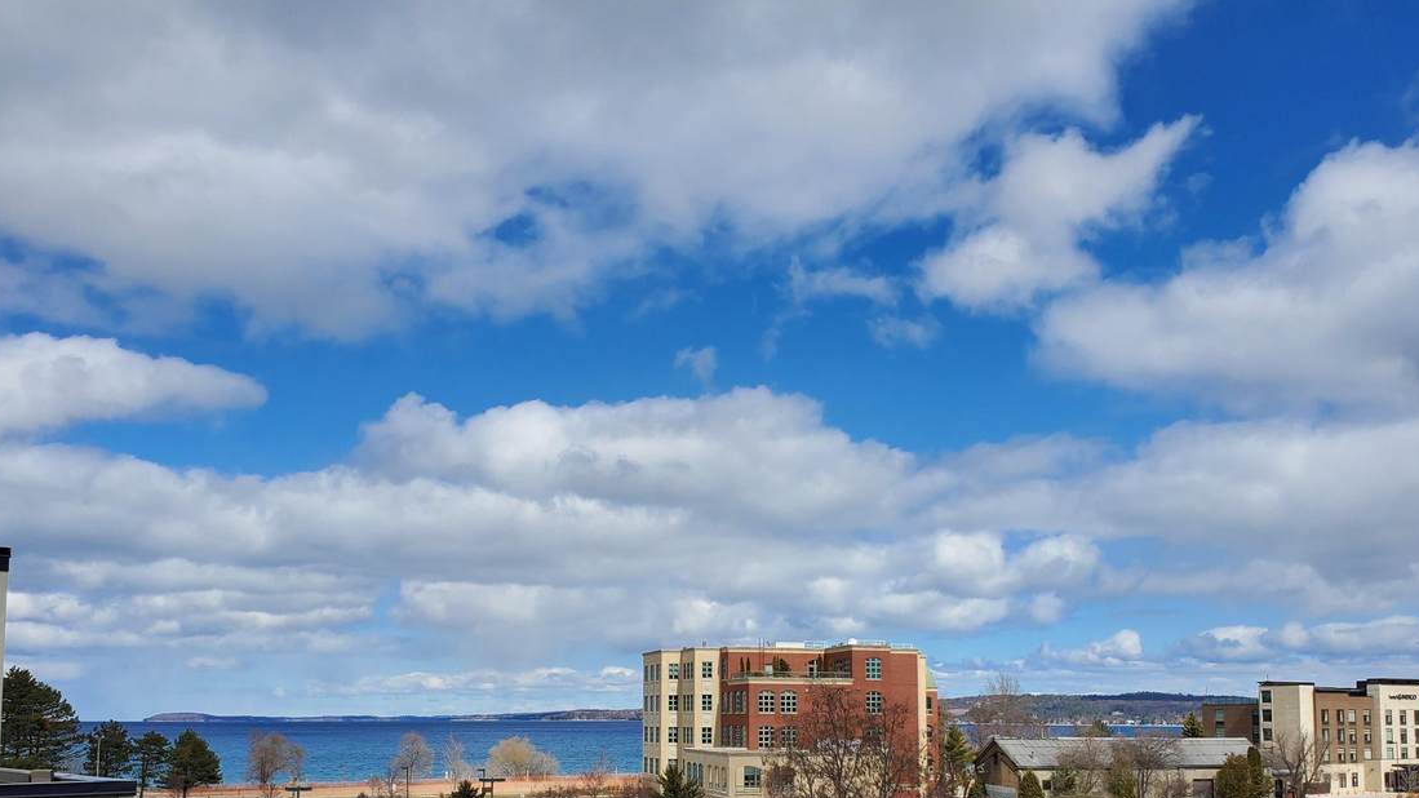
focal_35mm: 33
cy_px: 597
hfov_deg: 59.5
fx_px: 1242
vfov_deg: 34.9
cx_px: 731
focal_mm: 4.3
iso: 50
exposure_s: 1/2654
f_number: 2.4
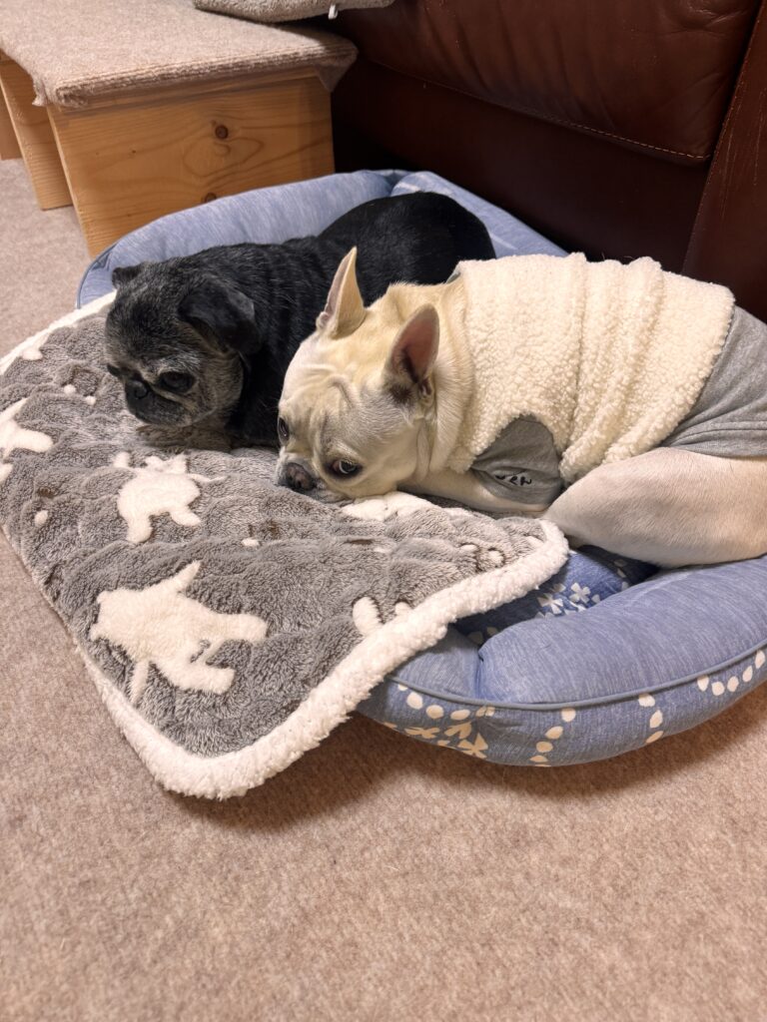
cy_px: 511
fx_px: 709
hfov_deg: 56.8
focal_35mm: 24
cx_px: 384
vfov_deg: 71.6
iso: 250
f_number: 1.78
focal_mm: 6.76
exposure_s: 1/60
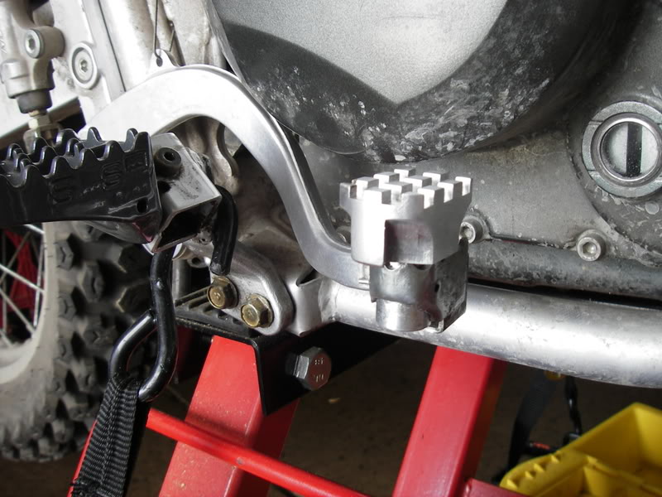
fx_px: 727
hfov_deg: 49.0
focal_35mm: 38
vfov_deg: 37.7
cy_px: 248
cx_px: 331
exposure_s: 1/30
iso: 50
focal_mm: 6.3
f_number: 3.3
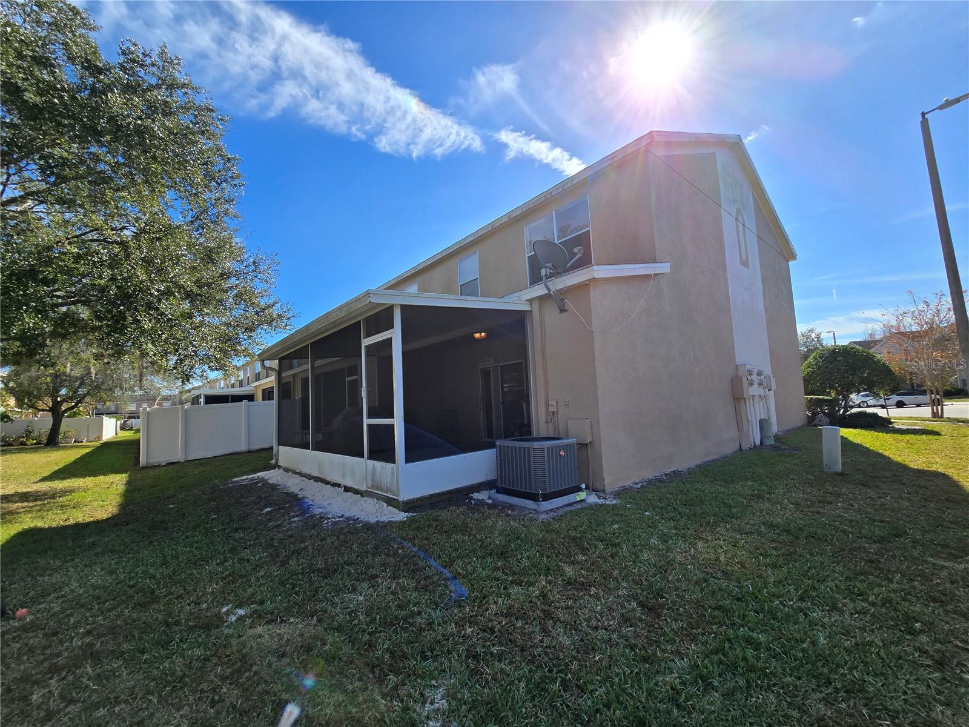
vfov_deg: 89.9
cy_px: 364
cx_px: 484
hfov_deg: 106.2
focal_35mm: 13
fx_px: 364
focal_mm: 2.2
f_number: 2.2
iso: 50
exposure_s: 1/2378
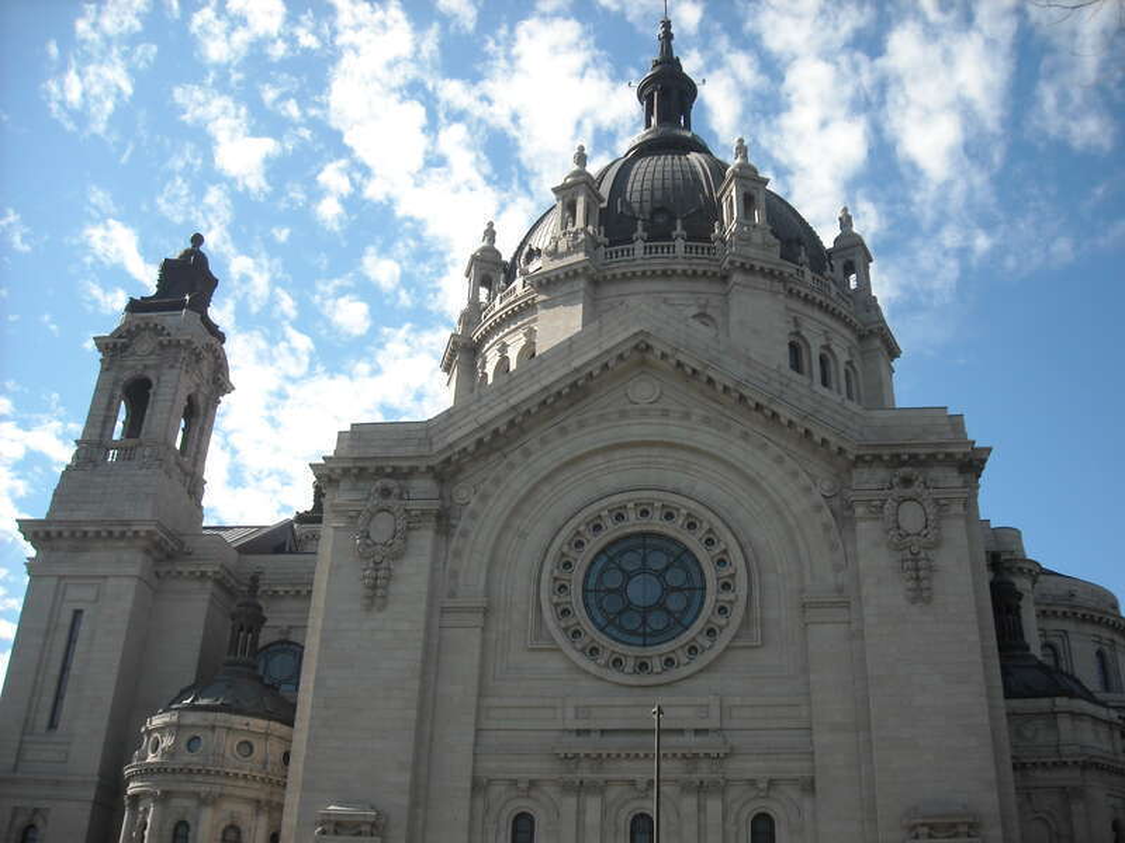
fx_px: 1137
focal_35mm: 35
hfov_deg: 52.6
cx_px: 562
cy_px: 422
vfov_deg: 40.7
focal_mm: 5.7
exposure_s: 1/201
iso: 64
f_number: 5.6
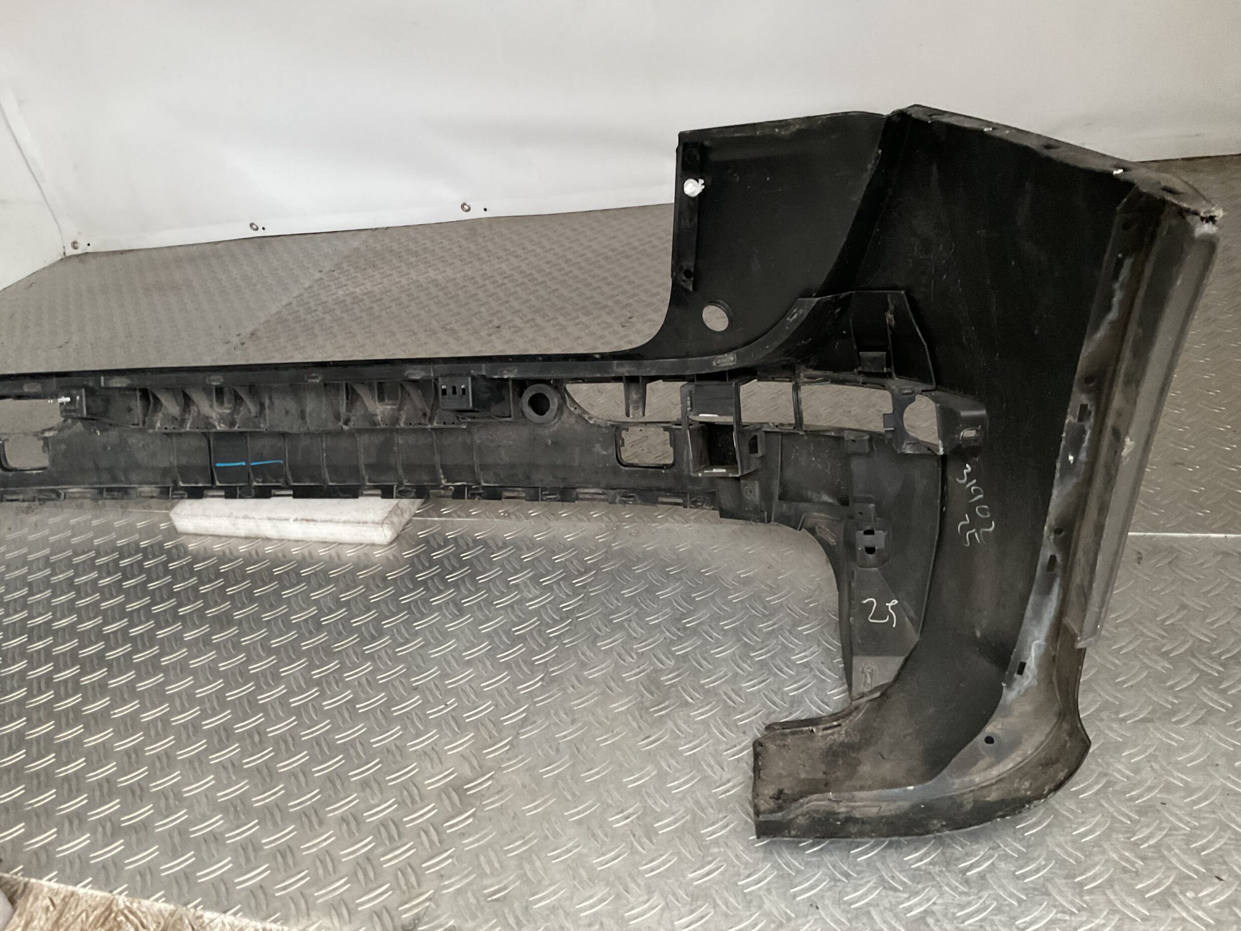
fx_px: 1075
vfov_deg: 46.8
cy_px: 460
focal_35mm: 30
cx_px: 633
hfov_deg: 60.0
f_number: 1.8
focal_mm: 3
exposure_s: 1/30
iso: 320
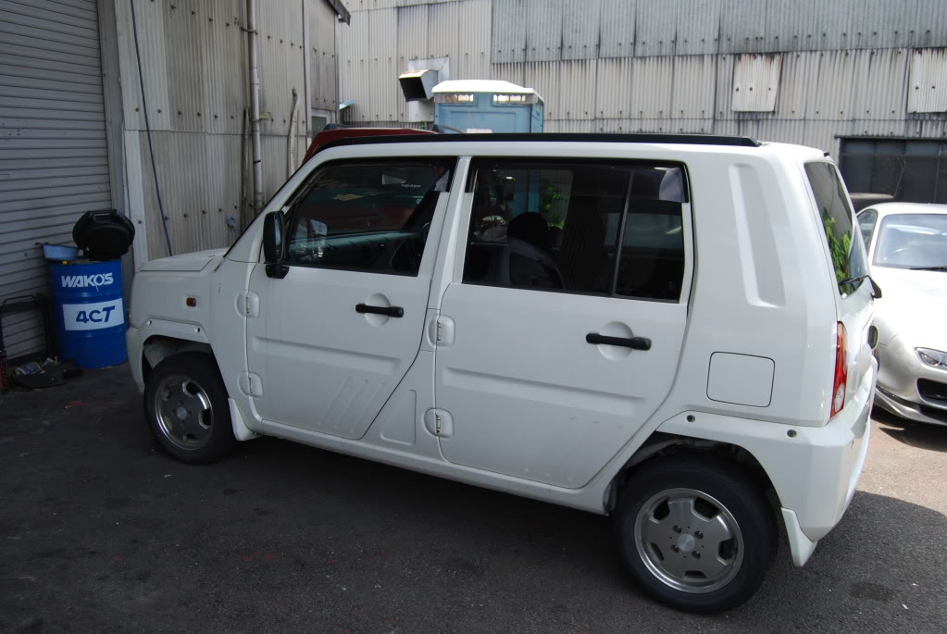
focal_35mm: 30
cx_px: 474
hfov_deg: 61.9
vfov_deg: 43.7
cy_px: 317
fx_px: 790
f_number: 5.6
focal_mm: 20
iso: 100
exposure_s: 1/125
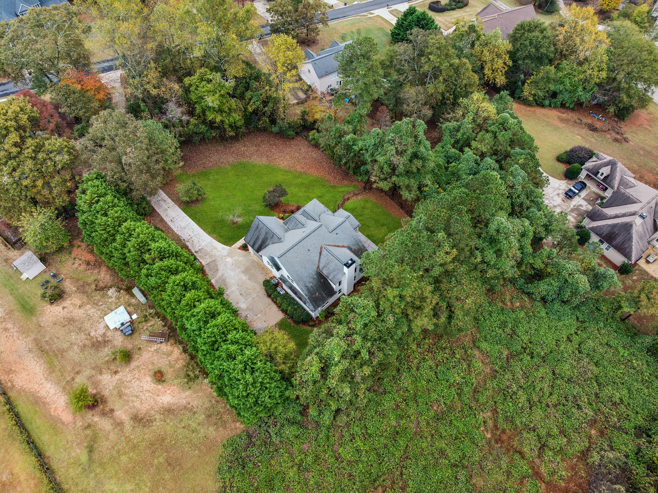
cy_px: 246
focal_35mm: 24
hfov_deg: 71.6
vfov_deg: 56.8
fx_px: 456
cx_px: 329
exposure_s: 1/80
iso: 100
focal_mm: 12.3
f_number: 2.8
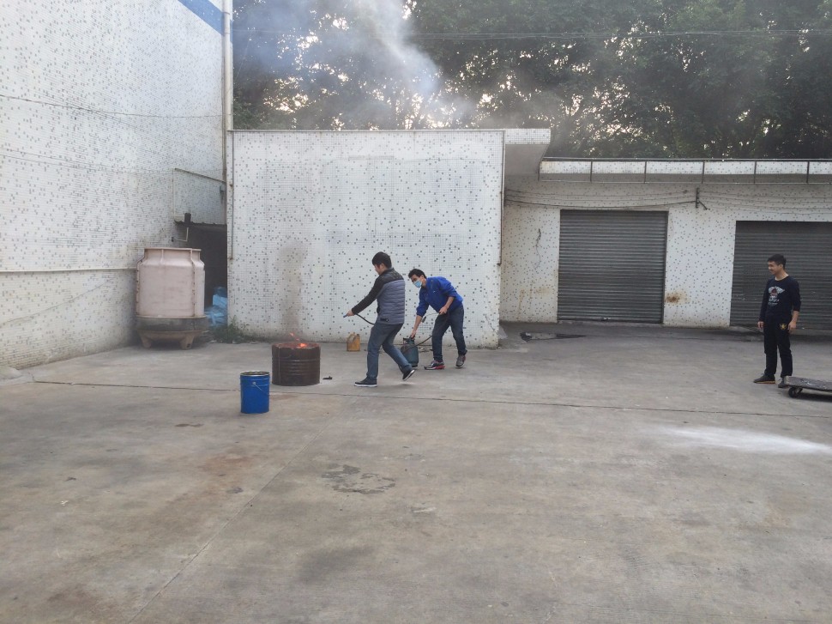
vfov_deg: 48.2
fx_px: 697
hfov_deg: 61.7
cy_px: 312
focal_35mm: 29
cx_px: 416
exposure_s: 1/154
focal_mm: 4.15
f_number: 2.2
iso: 32
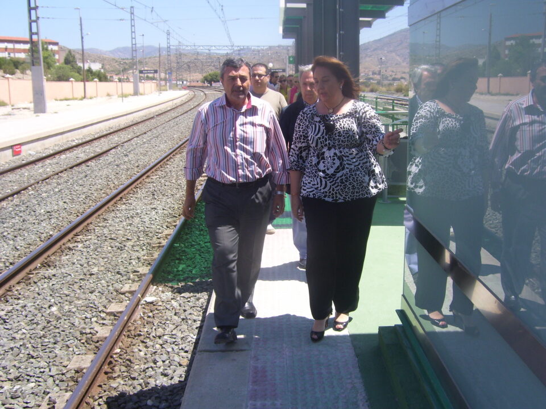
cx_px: 273
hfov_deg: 50.1
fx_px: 584
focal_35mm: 37
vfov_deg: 38.7
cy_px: 204
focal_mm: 6
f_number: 4.8
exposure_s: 1/350
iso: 80
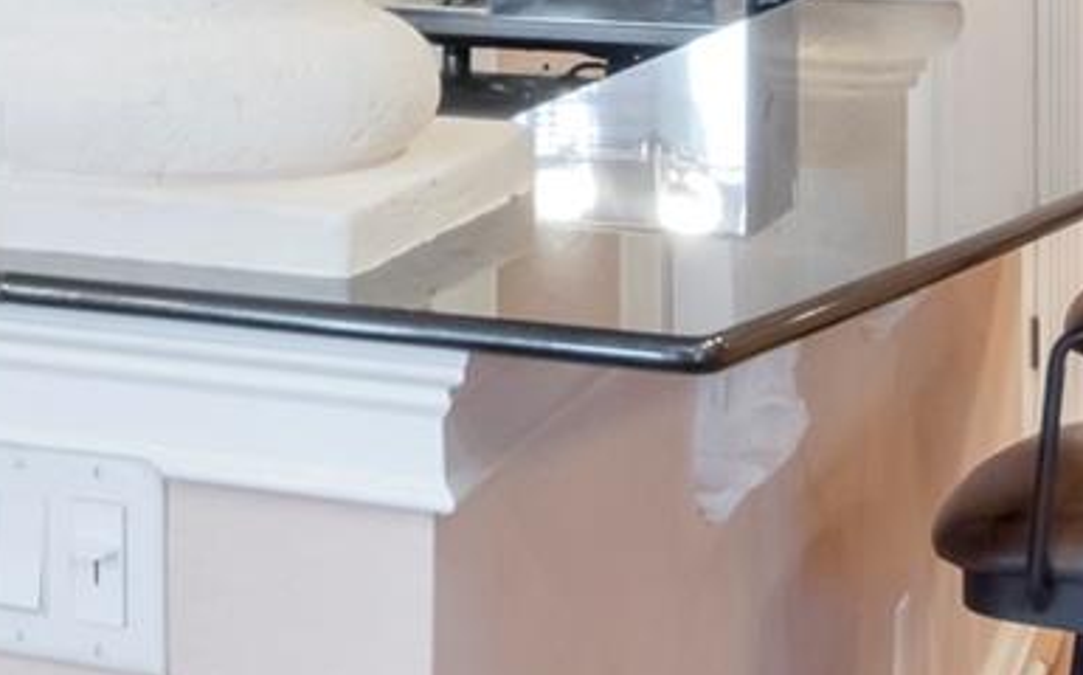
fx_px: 2625
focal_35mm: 89
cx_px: -307
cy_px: -222
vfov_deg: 14.0
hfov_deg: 21.2
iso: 1250
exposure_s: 1/6
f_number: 14
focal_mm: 14
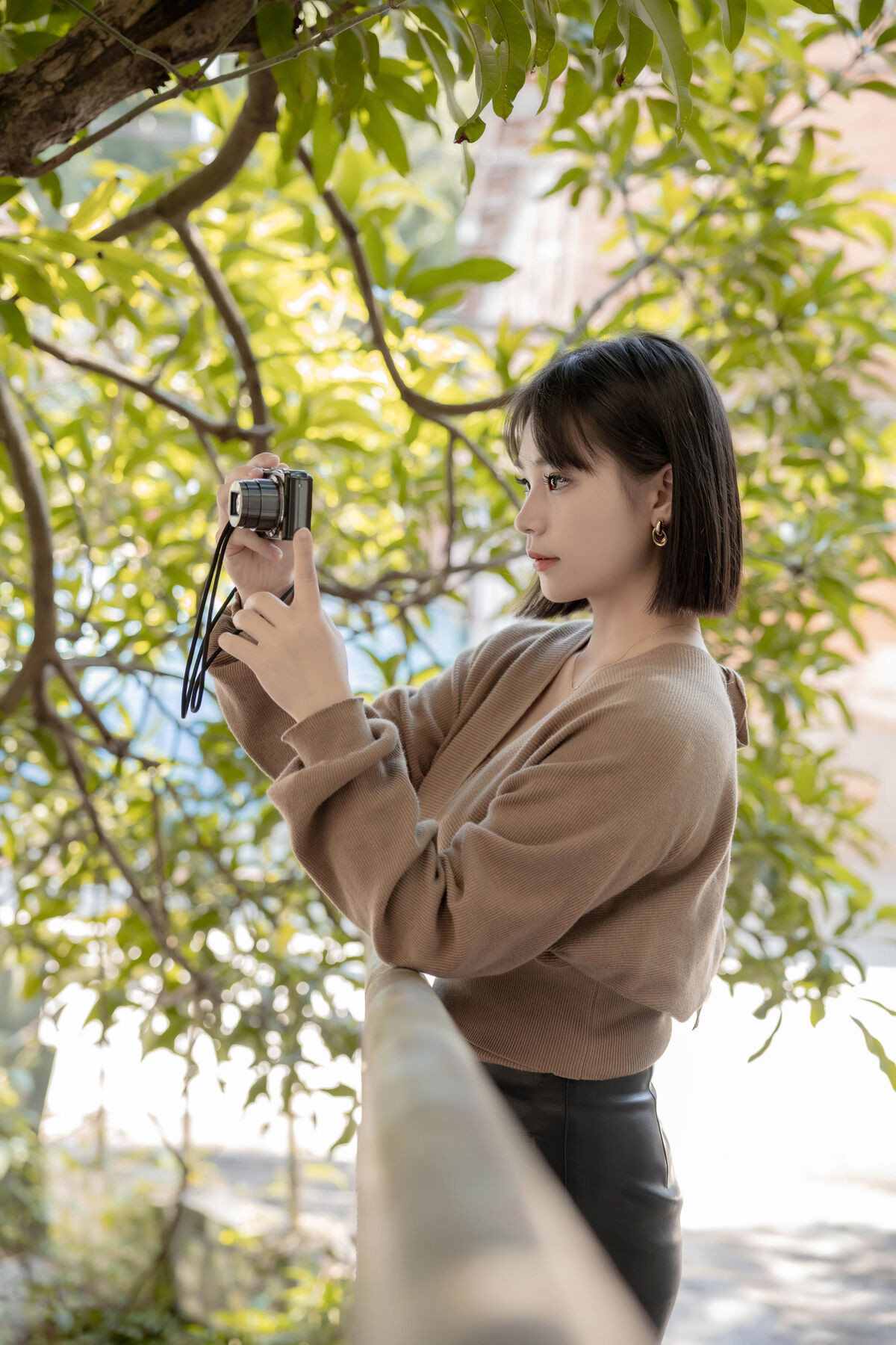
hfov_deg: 26.0
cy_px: 672
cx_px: 448
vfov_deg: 38.2
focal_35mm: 52
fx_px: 1941
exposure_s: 1/60
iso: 100
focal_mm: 52
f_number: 2.8
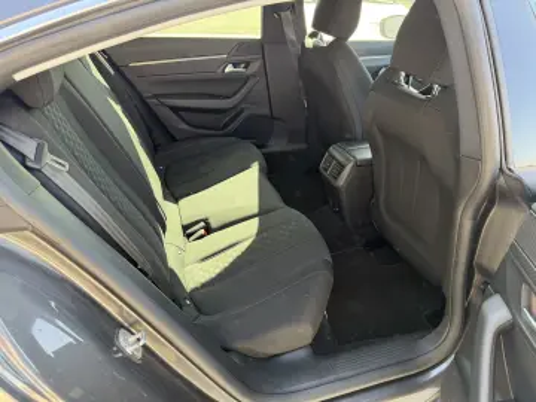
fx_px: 372
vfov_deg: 56.8
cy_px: 201
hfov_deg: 71.6
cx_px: 268
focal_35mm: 24
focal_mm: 6.76
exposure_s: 1/121
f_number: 1.78
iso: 125
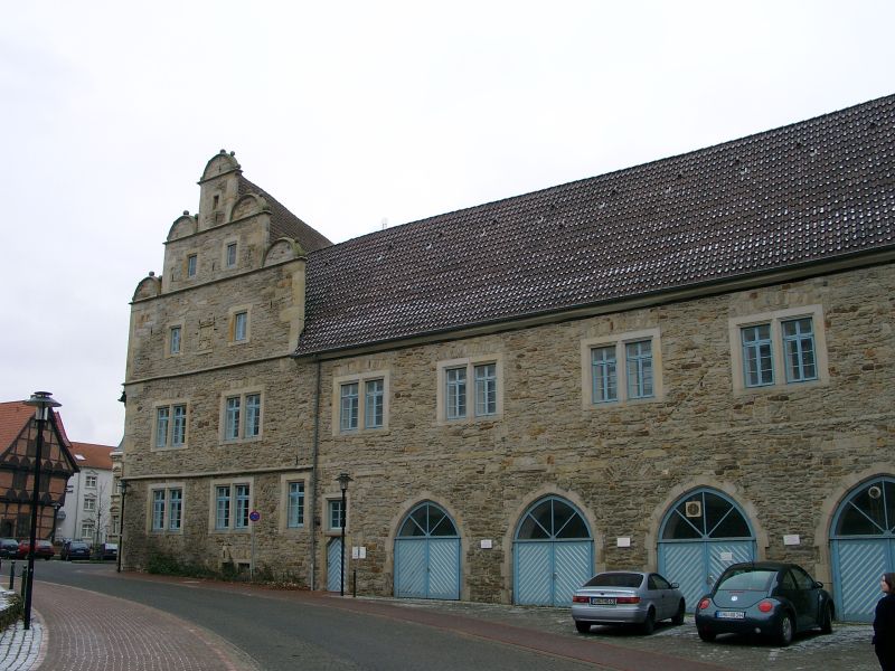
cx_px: 448
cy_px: 336
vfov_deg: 41.8
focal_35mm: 34
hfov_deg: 54.0
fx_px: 879
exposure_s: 1/173
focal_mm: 7.13
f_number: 4
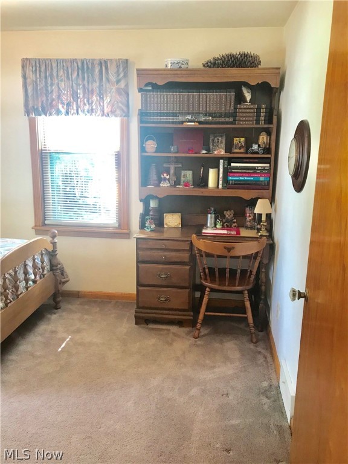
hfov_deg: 49.7
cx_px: 174
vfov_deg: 63.4
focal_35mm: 28
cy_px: 232
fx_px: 375
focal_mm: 3.99
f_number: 1.8
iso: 40
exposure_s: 1/20
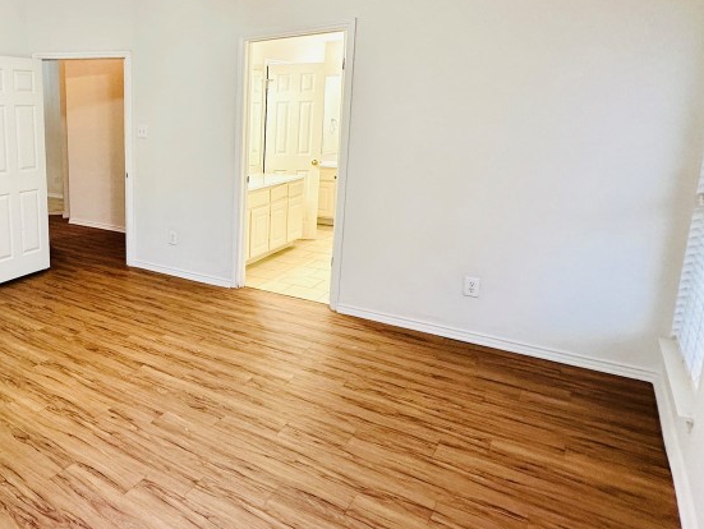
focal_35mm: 26
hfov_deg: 59.5
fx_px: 529
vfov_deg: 52.7
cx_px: 100
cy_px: 208
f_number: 2.2
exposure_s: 1/120
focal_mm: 2.22
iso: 320
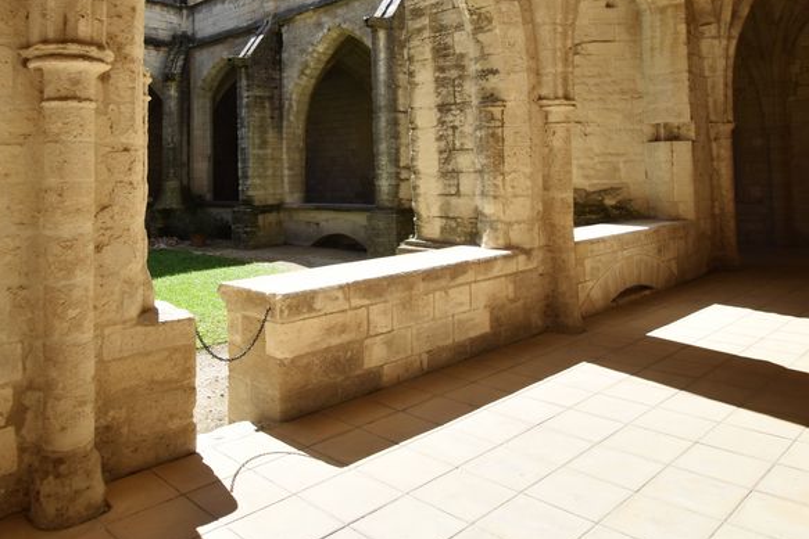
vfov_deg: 45.9
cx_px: 362
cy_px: 121
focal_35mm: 27
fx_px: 607
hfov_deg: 67.2
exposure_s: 1/320
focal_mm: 10
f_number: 9
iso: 200
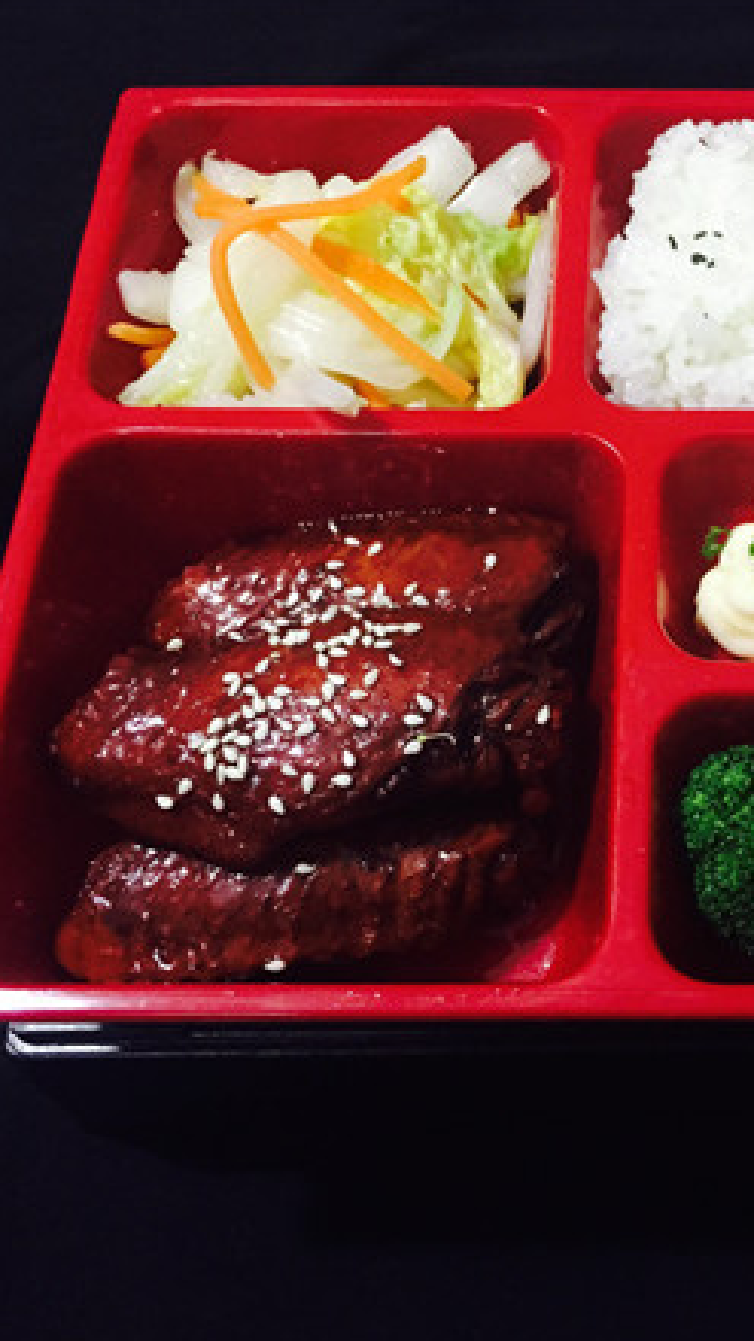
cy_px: 675
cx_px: 730
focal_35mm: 43
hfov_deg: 26.4
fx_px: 1529
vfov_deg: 47.4
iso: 250
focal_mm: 4.15
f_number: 2.2
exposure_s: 1/15
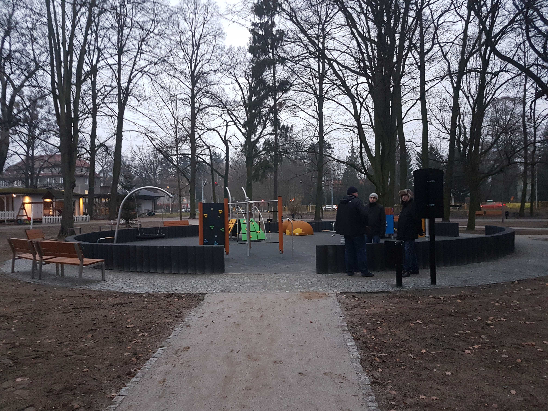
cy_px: 206
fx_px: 412
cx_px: 274
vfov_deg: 53.1
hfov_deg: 67.3
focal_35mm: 26
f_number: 1.7
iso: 200
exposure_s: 1/12
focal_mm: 4.2
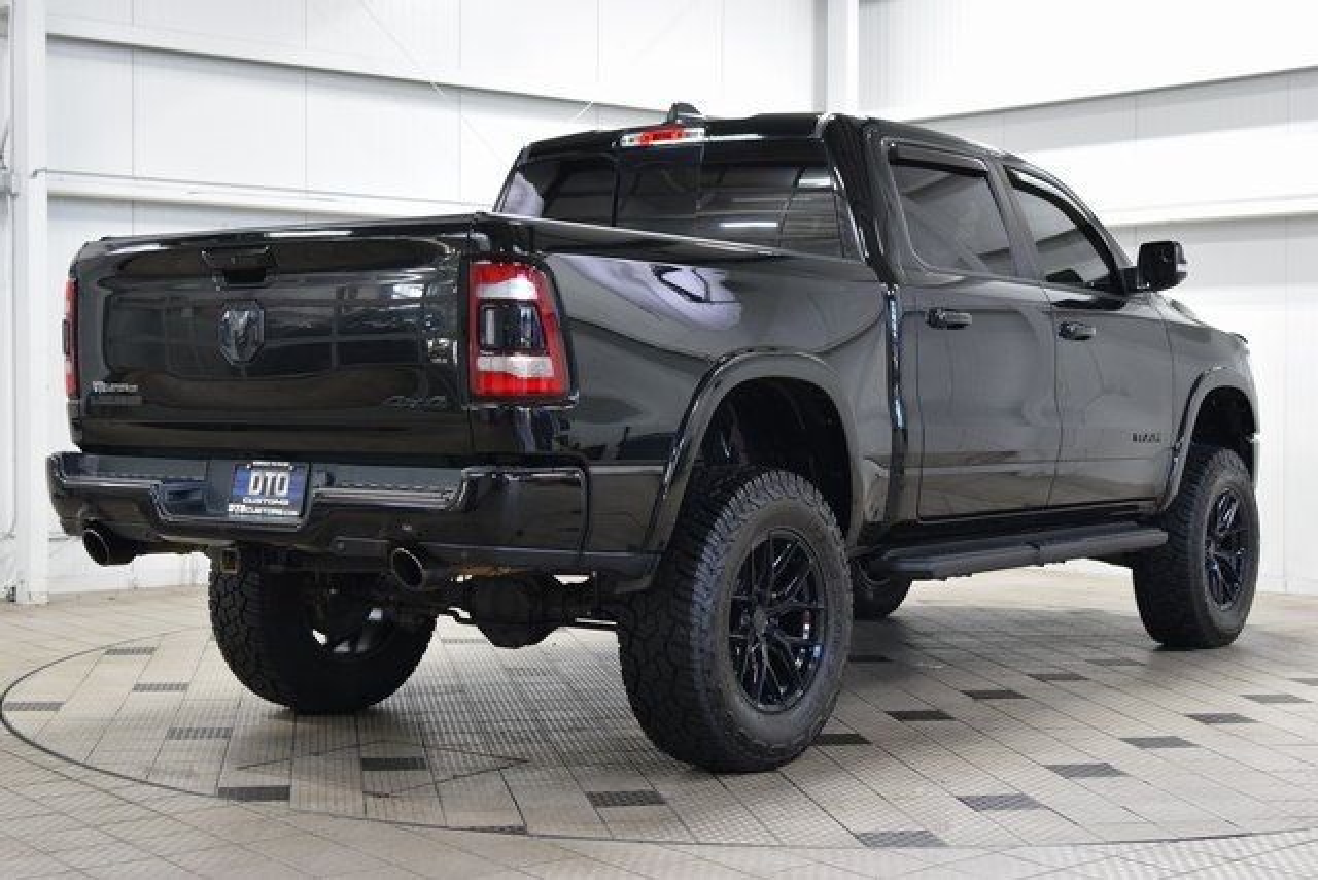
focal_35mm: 54
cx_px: 659
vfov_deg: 25.1
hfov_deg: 36.9
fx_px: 1977
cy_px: 440
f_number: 4.5
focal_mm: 36
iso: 1600
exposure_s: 1/60
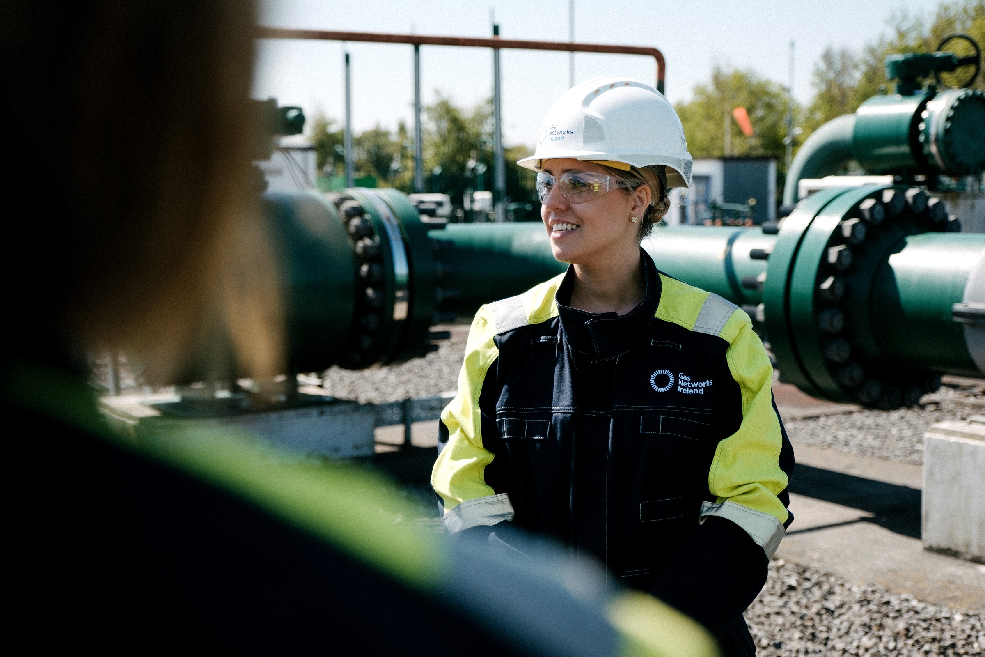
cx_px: 492
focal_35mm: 50
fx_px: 1368
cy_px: 328
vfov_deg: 27.0
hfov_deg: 39.6
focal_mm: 33.2
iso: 200
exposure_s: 1/2000
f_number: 2.8
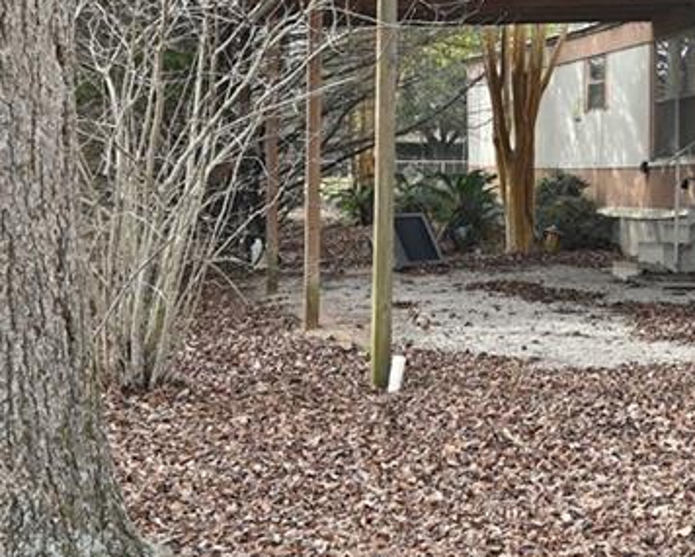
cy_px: 124
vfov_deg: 18.8
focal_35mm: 81
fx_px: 1667
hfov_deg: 21.8
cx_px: 841
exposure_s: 1/125
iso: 200
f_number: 9
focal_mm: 30
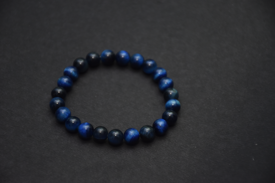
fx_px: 1203
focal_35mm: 158
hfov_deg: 13.0
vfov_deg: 8.7
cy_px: 92
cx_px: 138
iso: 800
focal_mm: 105
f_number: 5.6
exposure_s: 1/125
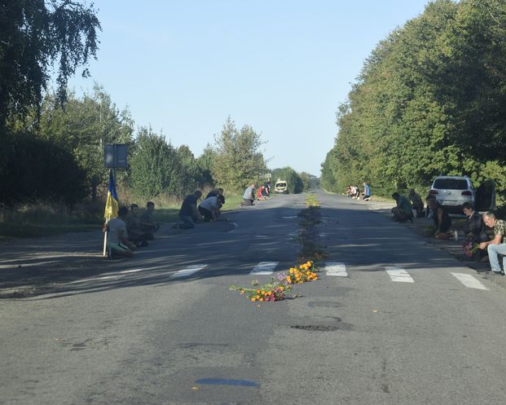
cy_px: 203
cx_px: 279
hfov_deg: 20.5
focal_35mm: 94
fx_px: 1401
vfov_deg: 16.4
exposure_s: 1/250
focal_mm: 55
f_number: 8
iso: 220
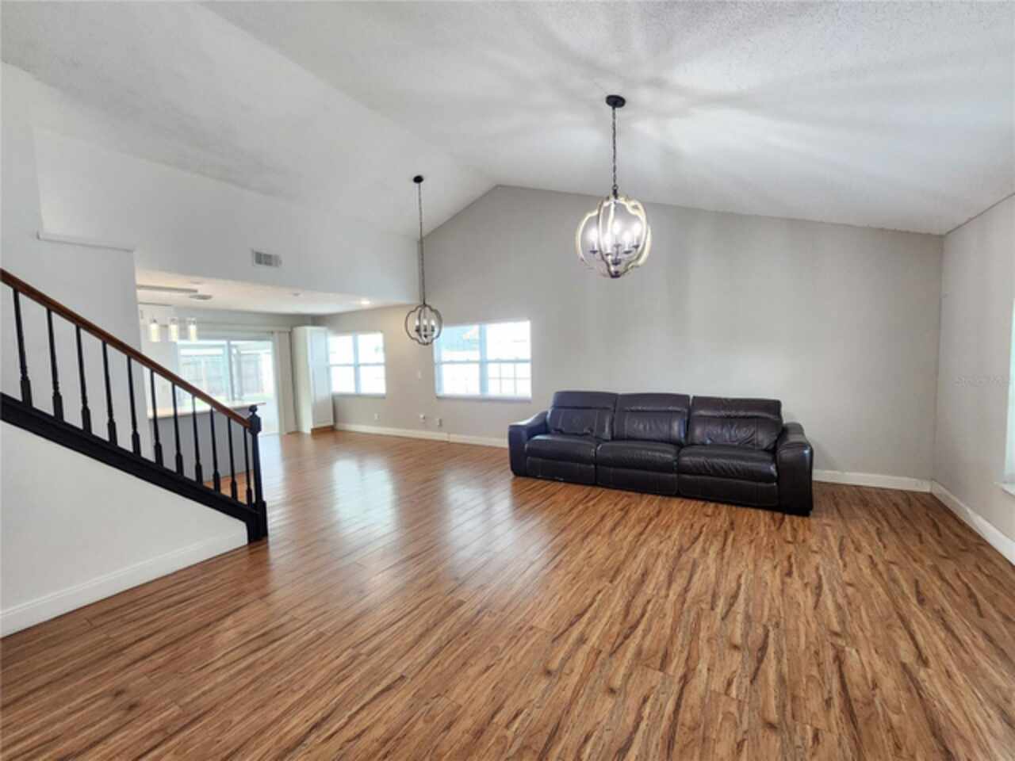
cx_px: 508
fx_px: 381
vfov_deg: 89.9
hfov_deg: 106.2
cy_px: 380
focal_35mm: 13
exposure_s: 1/40
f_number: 2.2
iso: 320
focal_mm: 2.2
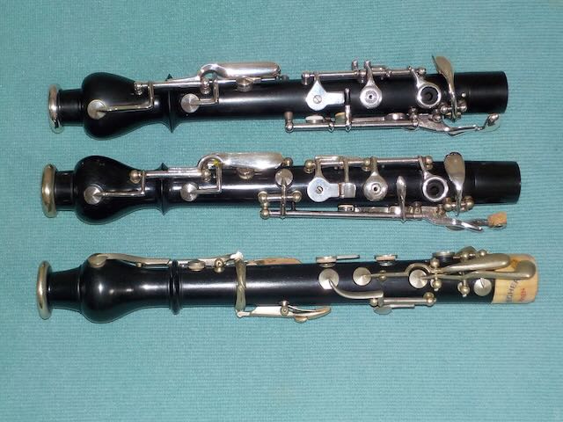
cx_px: 282
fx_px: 943
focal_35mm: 58
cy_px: 211
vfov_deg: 25.2
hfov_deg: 33.2
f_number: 4.7
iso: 200
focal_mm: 7.9
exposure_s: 1/30
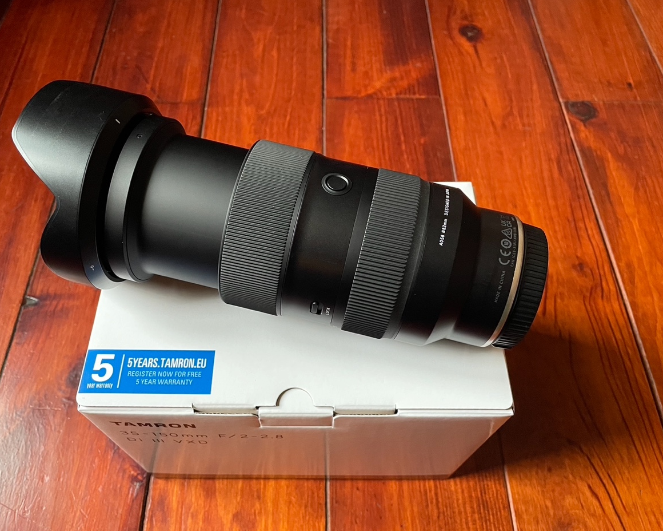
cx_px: 307
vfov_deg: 51.5
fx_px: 549
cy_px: 271
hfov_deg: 62.1
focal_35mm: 28
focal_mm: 4.2
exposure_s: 1/60
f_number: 1.6
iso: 500
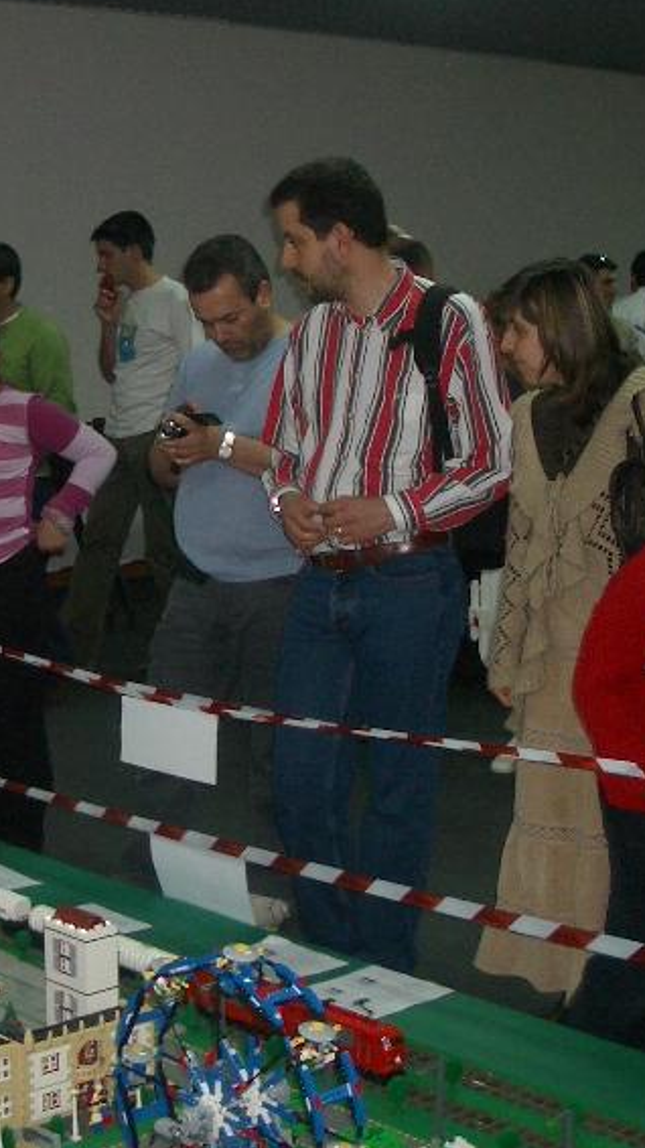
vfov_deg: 30.6
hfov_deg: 17.5
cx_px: 316
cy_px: 566
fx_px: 2100
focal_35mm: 69
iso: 100
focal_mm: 5.8
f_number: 2.6
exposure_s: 1/60
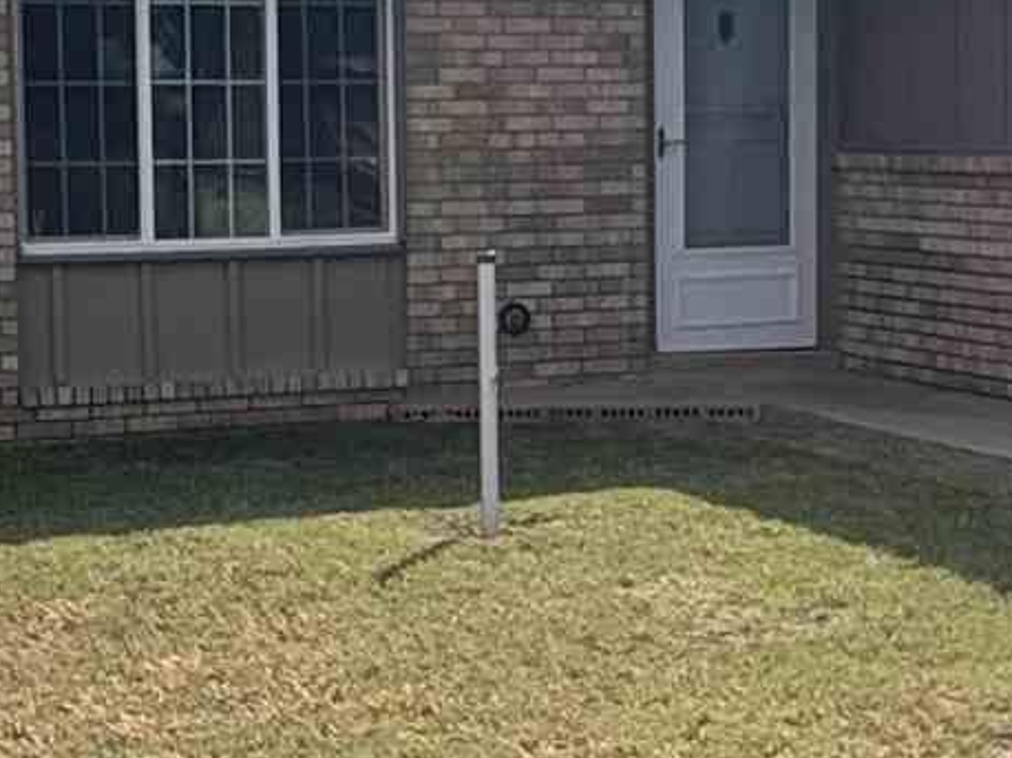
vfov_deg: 15.7
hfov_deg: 20.9
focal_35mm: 94
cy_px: 440
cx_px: 548
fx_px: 2747
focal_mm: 2.22
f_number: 2.2
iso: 50
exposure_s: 1/2415
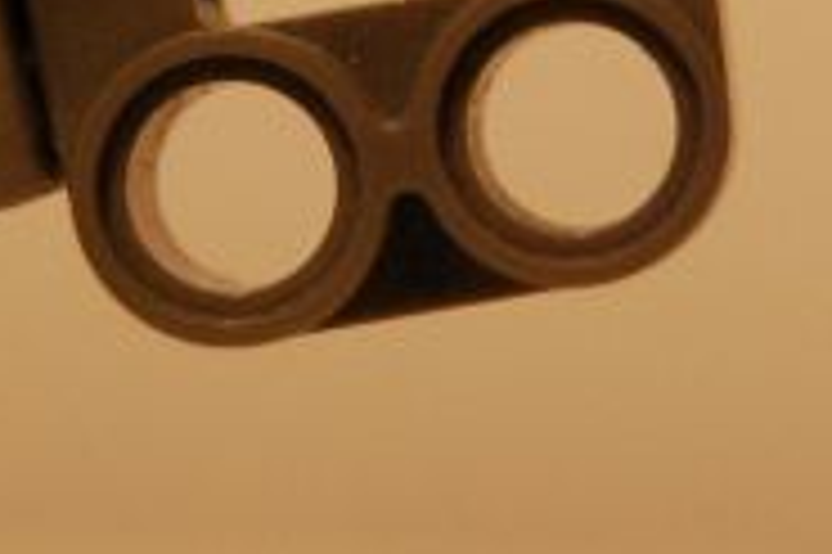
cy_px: 144
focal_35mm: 298
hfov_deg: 6.9
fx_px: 6881
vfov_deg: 4.6
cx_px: 549
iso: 1400
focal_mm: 46
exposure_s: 1/8
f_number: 5.3
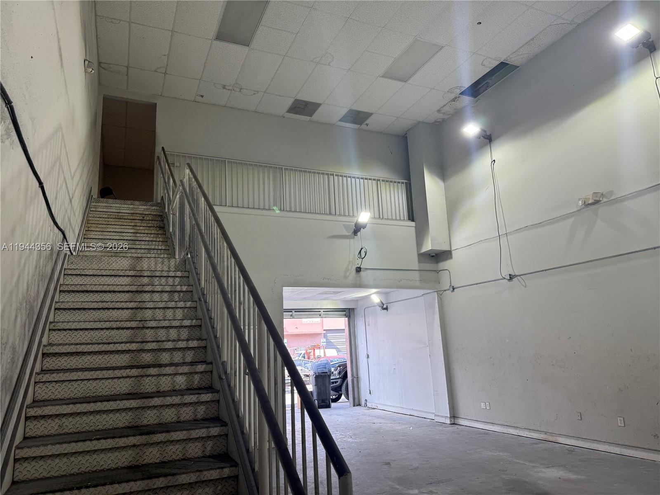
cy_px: 248
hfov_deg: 71.6
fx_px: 458
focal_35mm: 24
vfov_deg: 56.8
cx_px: 330
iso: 100
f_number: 1.78
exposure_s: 1/345
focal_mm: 6.76
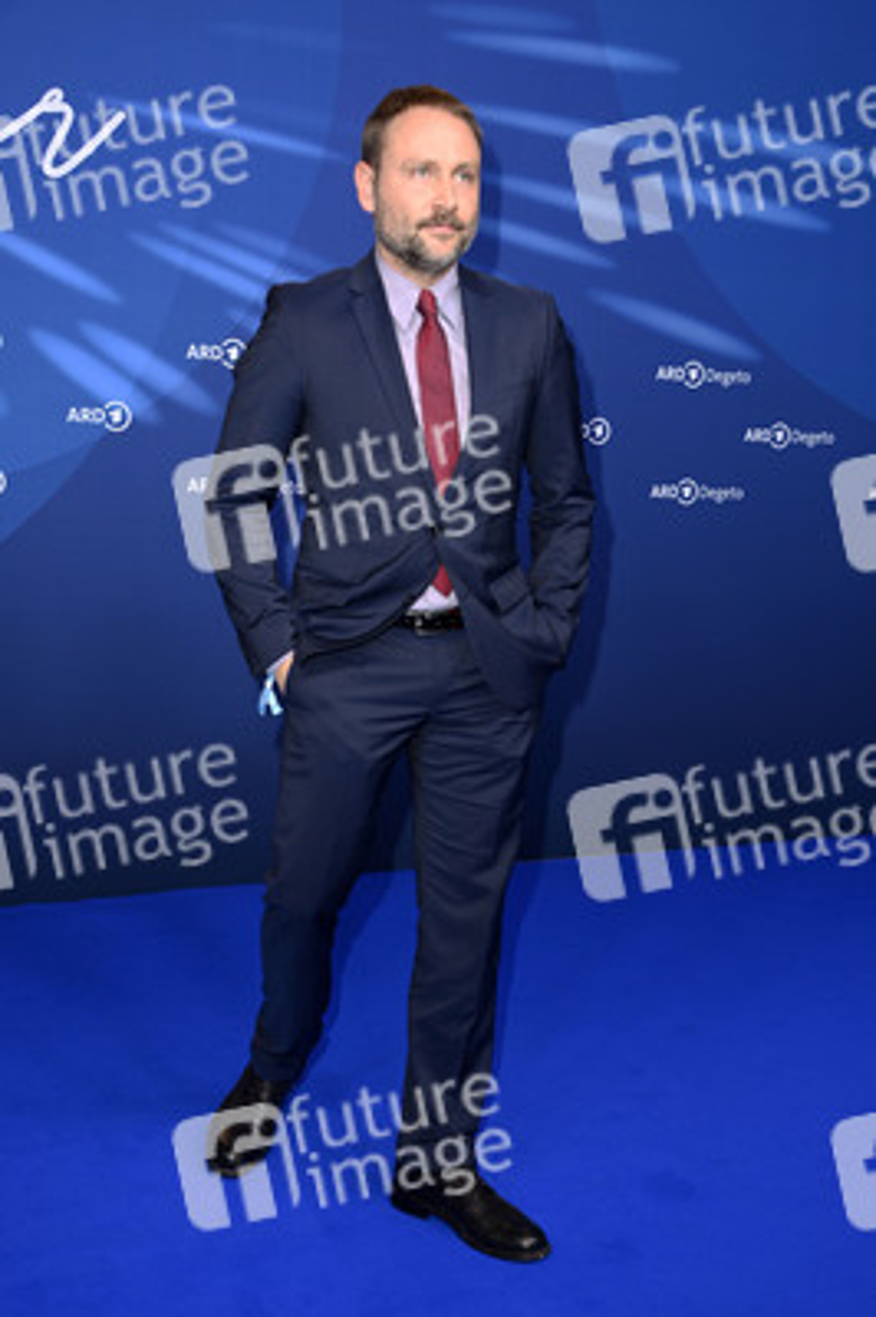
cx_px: 438
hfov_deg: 29.8
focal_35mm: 45
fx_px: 1645
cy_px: 658
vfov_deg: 43.6
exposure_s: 1/250
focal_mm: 45
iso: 1000
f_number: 5.6
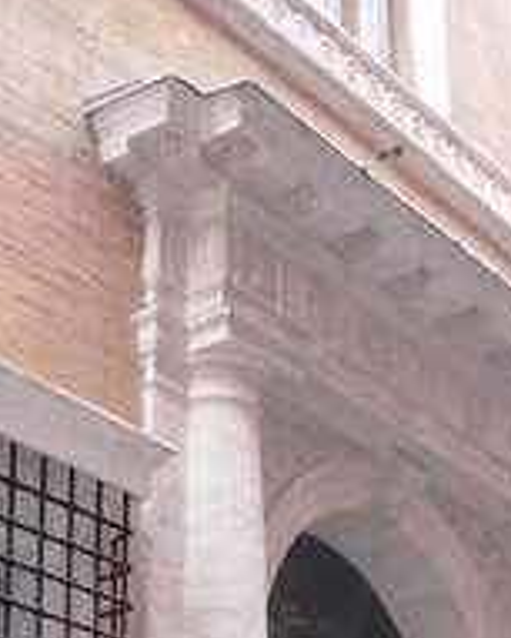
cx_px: 224
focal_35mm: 93
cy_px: 772
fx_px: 1757
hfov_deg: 16.5
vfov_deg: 19.4
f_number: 2.8
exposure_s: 1/80.6
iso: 200
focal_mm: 7.8
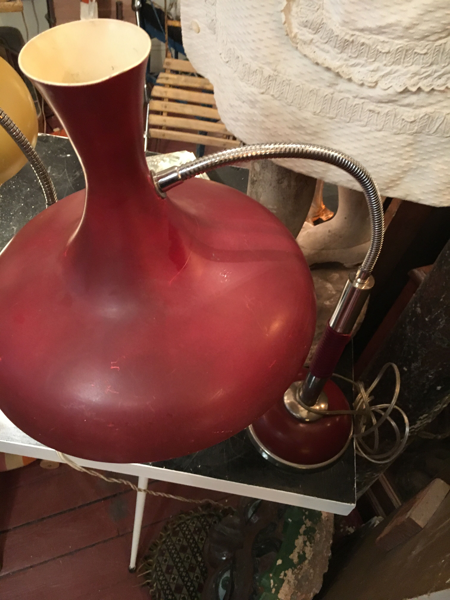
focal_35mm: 29
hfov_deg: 48.2
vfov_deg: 61.7
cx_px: 225
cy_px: 300
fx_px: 503
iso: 200
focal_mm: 4.15
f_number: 2.2
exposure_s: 1/17
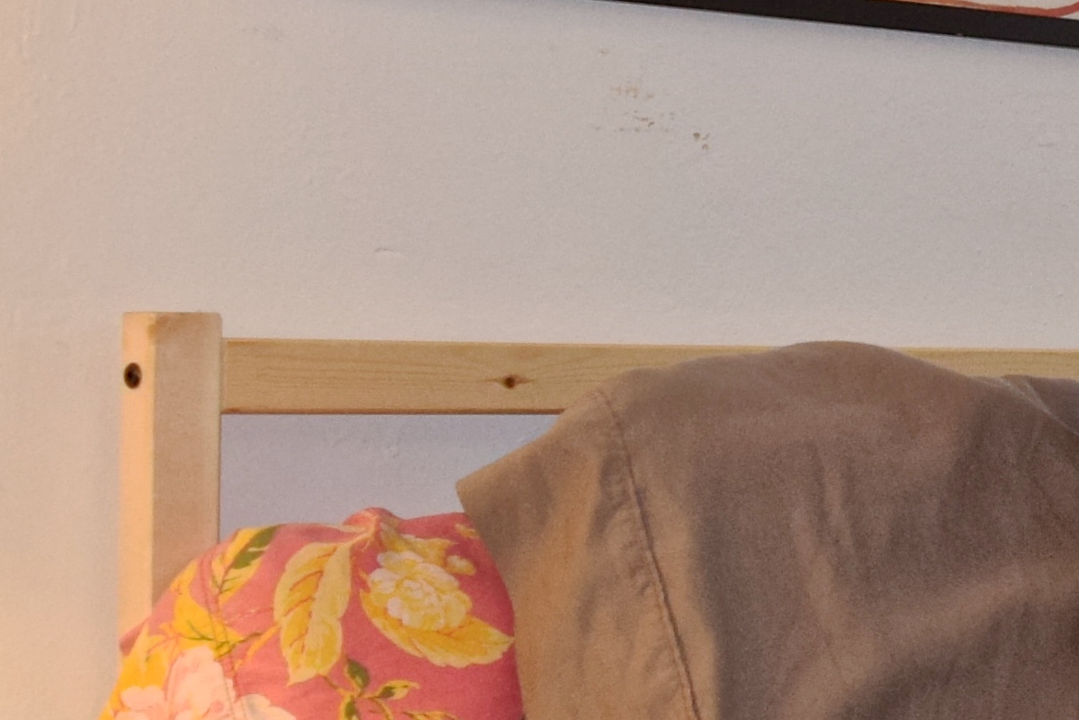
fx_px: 4166
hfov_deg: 12.7
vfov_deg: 9.9
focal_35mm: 139
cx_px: 2218
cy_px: 311
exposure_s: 1/100
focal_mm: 18
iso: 800
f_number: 5
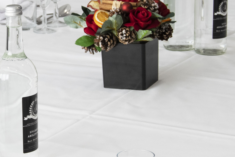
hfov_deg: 10.8
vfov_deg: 7.3
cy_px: 47
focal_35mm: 189
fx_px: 1233
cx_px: 19
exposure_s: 1/125
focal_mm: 38
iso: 400
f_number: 5.6
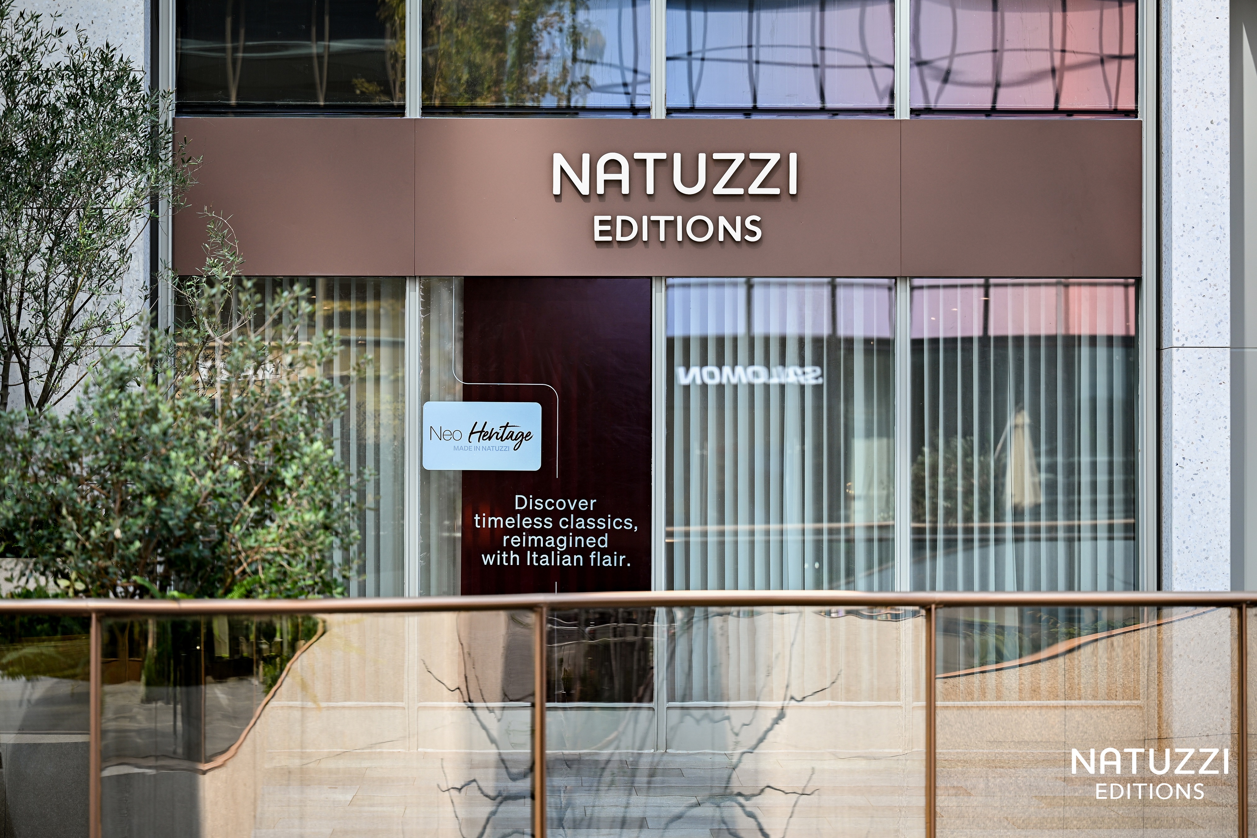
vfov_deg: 13.3
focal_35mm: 103
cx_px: 628
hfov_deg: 19.8
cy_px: 419
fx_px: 3596
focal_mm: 103
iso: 100
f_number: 2.8
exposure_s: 1/400
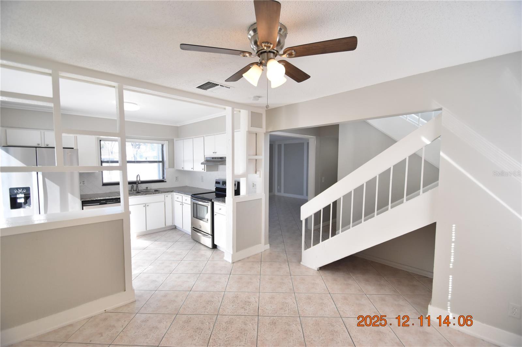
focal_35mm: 15
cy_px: 174
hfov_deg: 100.4
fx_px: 217
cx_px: 261
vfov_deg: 77.3
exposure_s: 1/750
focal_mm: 10
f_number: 3.5
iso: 800
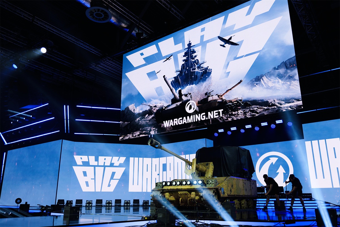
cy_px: 114
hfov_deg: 63.7
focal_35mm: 29
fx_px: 274
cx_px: 170
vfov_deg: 45.0
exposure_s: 1/50
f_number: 4.1
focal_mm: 29
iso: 250
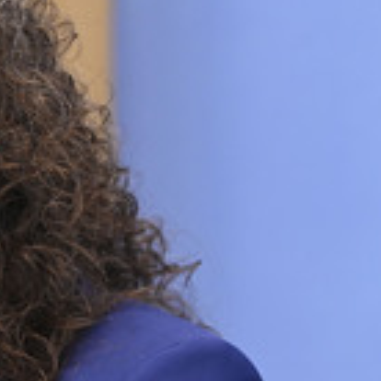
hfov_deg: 3.5
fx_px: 6239
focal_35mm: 501
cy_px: 246
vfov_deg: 3.5
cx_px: -126
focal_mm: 180
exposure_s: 1/400
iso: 4000
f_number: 6.3
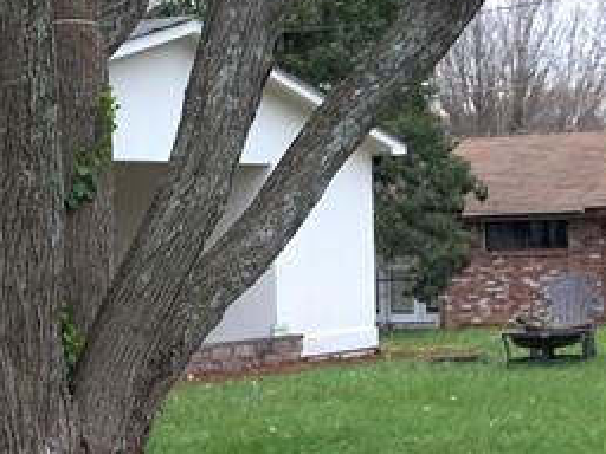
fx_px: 1821
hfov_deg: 18.8
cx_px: 414
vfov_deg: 14.0
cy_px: 437
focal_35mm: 104
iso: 400
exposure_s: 1/58
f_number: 1.8
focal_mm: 4.25
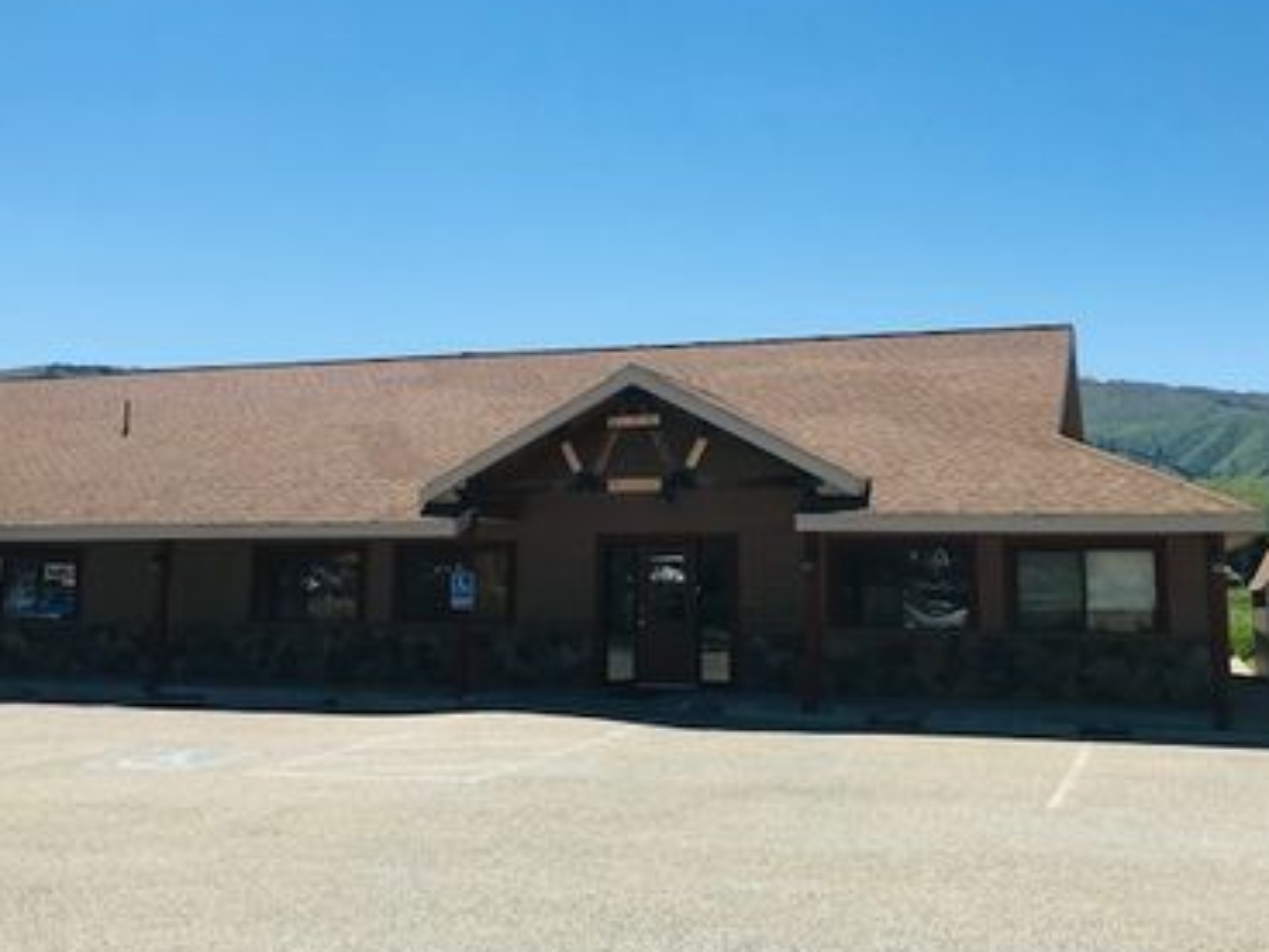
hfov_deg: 48.9
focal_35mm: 38
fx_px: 1393
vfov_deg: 37.6
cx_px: 690
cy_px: 378
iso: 20
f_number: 1.8
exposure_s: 1/2994
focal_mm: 3.99
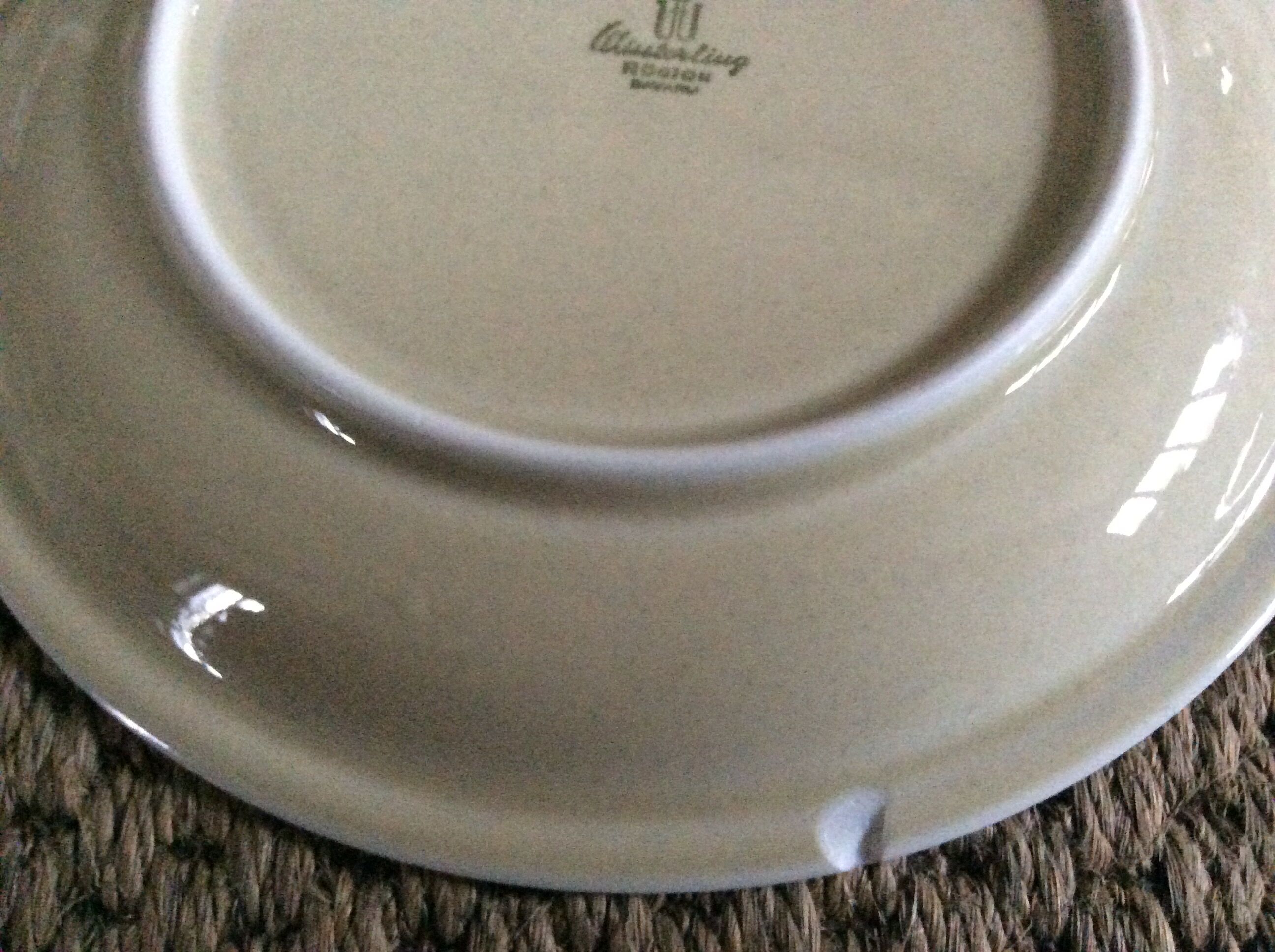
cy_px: 476
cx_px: 638
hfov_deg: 56.9
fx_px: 1177
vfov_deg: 44.1
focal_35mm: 32
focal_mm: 3.3
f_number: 2.4
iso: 500
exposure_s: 1/17
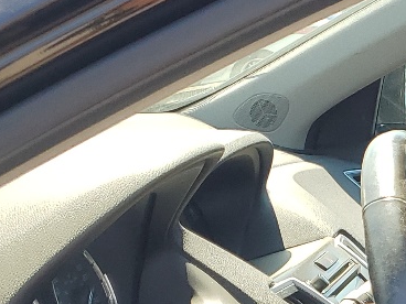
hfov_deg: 15.6
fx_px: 1325
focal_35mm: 113
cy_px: 465
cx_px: 665
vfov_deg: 12.4
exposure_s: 1/500
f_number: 1.5
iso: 50
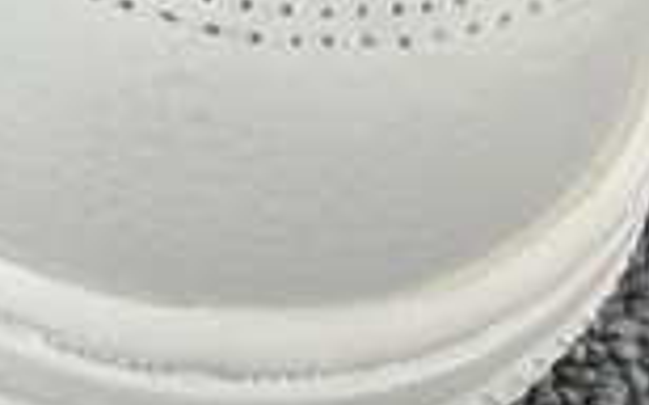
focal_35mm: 171
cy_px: -401
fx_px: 3022
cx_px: -489
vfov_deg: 7.4
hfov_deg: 11.4
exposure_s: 1/734
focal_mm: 3.3
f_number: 2.4
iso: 25
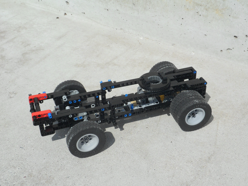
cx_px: 124
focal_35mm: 52
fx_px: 373
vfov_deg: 28.0
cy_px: 93
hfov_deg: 36.8
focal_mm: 8.1
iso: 80
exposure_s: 1/180
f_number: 12.1
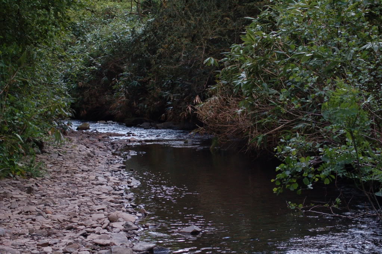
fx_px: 1113
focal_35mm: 105
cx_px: 191
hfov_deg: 19.5
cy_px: 127
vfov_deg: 13.0
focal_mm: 70
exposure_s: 1/400
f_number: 5
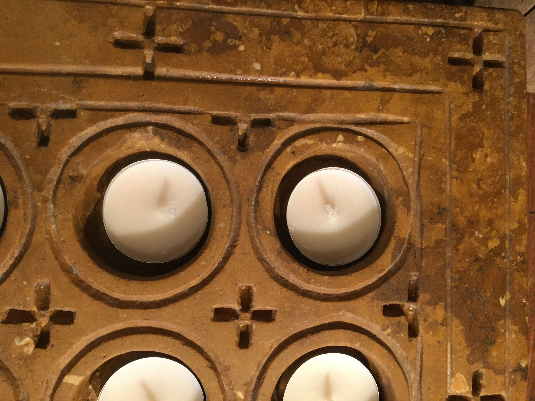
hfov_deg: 61.7
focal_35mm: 29
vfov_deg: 48.2
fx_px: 448
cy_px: 200
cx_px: 268
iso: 200
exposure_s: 1/33
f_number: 2.2
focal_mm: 4.15
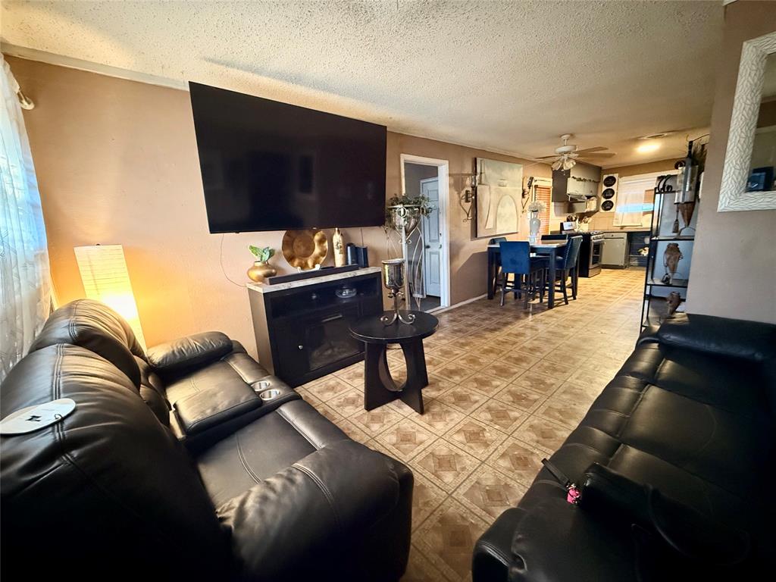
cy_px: 291
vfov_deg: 85.7
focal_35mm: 14
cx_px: 388
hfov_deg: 102.1
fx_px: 314
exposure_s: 1/30
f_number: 2.2
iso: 1250
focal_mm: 2.22
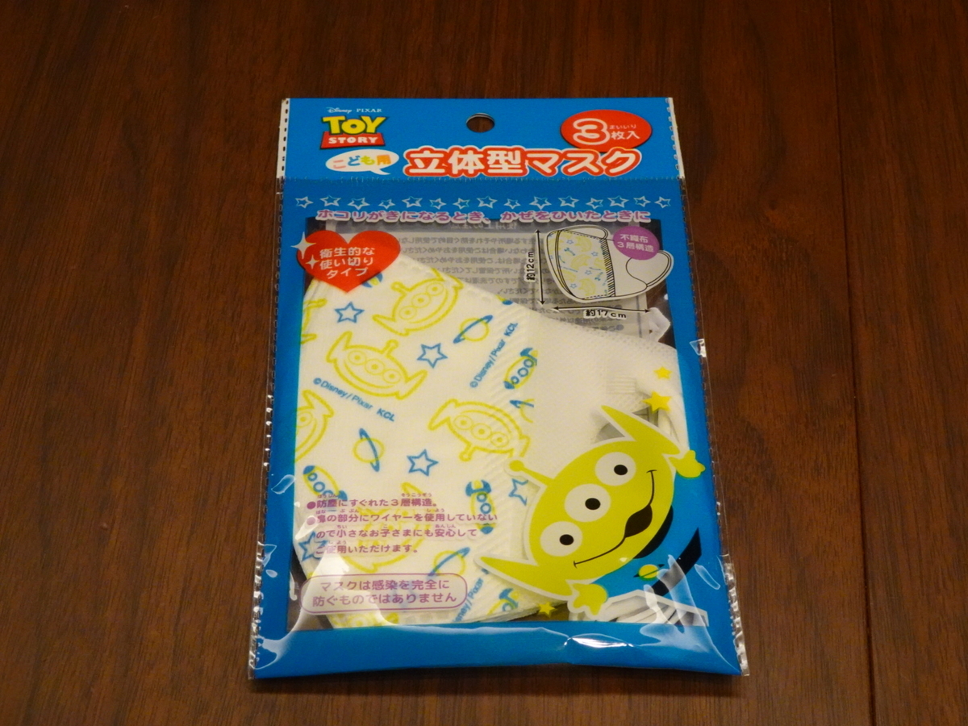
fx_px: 1734
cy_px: 363
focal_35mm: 62
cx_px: 484
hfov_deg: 31.2
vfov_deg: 23.7
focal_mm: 9.87
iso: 800
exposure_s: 1/80
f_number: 4.5
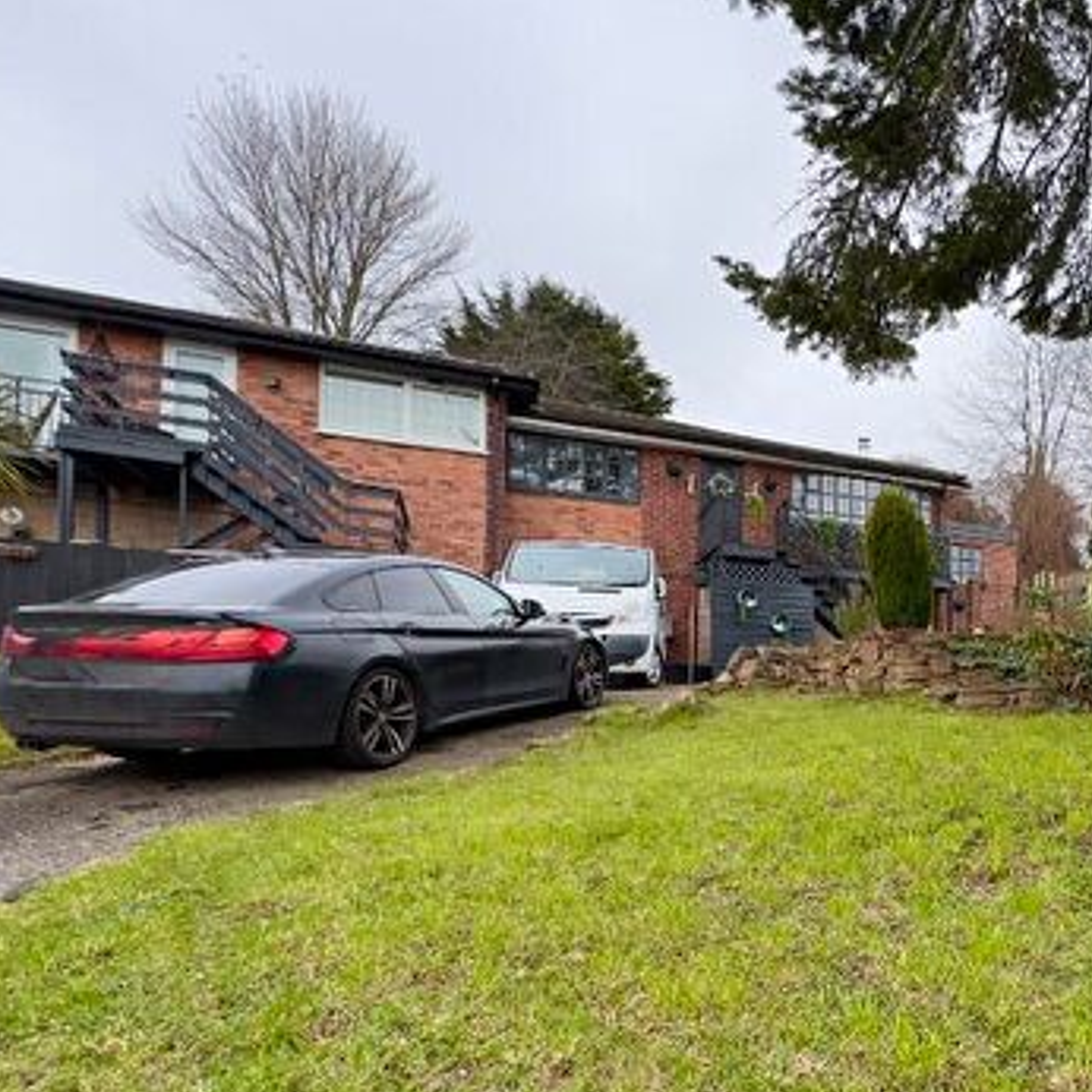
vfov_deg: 61.5
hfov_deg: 56.7
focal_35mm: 25
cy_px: 721
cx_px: 922
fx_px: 892
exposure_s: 1/301
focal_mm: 2.22
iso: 40
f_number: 2.2
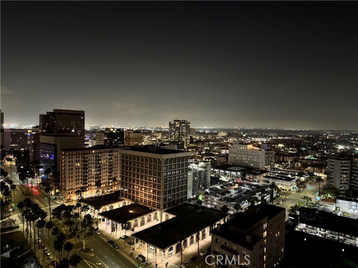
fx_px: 248
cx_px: 179
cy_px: 134
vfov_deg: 56.8
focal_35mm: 24
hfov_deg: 71.6
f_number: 1.78
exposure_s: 1/30
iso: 1600
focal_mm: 6.76
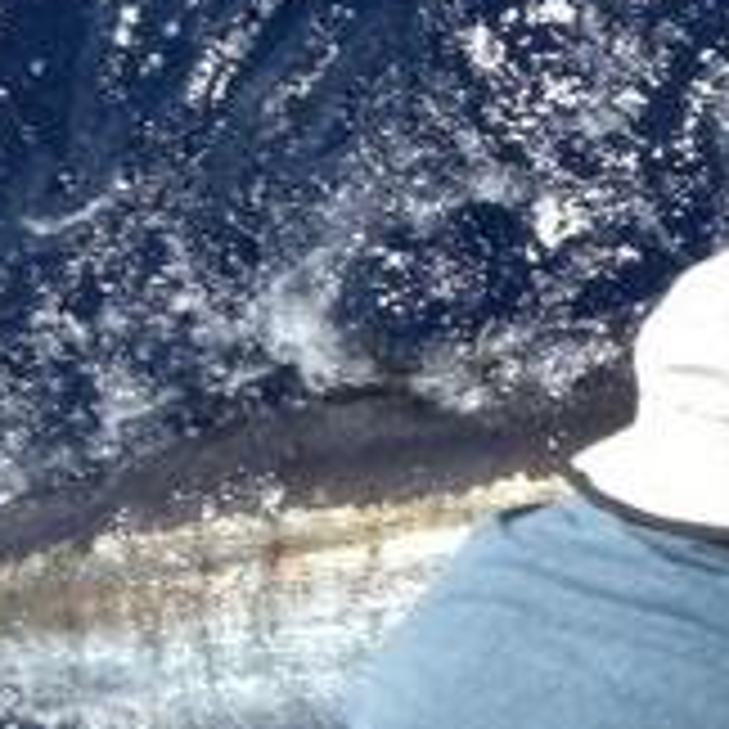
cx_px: 850
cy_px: 392
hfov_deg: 19.8
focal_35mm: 83
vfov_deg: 20.9
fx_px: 1978
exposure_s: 1/250
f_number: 8
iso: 80
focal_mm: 7.9
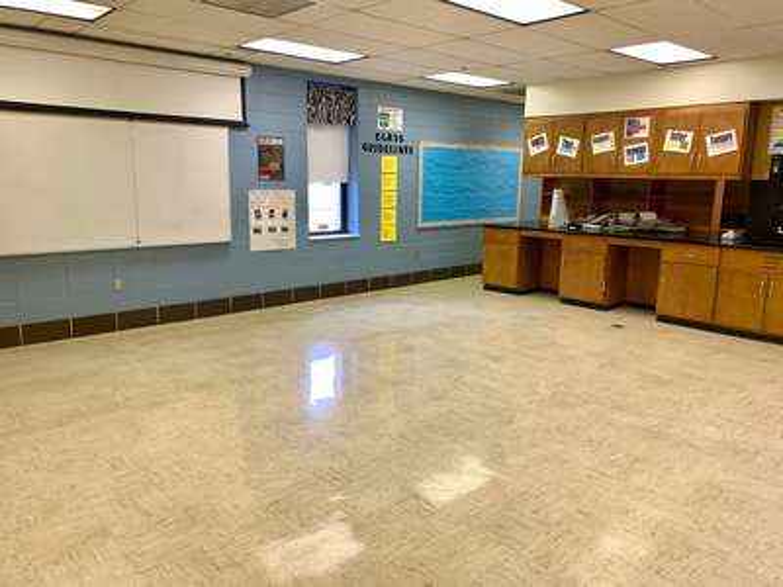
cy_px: 294
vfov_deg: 53.1
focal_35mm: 26
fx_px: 588
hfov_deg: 67.3
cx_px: 392
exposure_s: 1/60
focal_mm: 4.25
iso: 80
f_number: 1.8
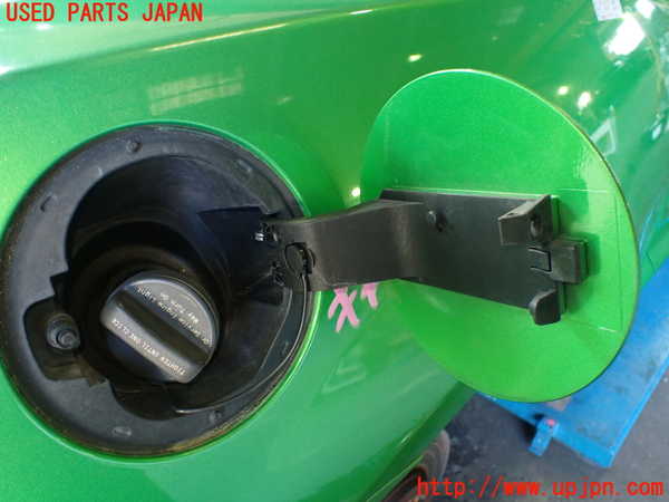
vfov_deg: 46.8
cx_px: 334
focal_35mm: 30
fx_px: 580
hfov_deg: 60.0
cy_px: 251
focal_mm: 5.4
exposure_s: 1/80
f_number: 2.3
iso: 800
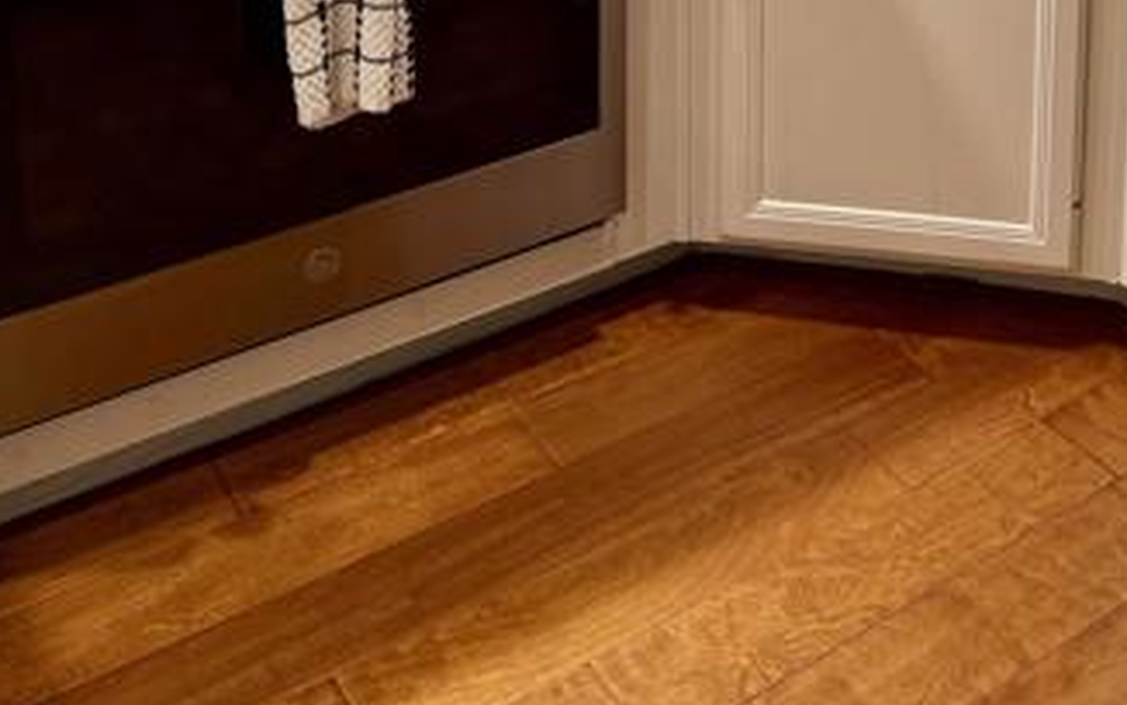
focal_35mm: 50
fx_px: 1536
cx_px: 812
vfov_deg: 21.8
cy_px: -335
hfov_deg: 39.4
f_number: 1.78
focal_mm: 6.76
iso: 200
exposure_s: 1/60
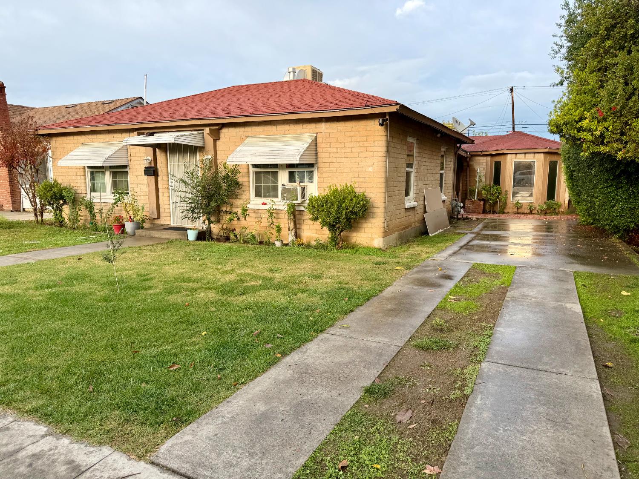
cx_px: 320
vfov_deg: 56.8
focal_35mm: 24
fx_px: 443
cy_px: 240
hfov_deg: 71.6
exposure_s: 1/464
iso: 80
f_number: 1.78
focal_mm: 6.76
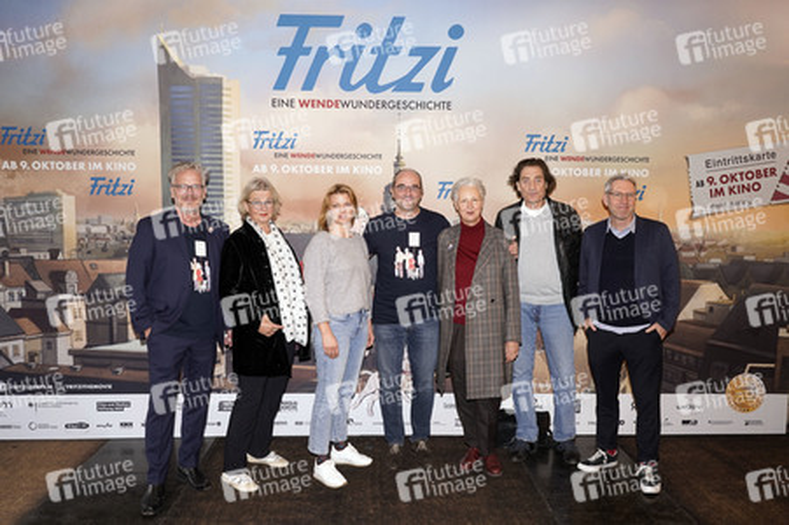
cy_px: 262
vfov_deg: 43.5
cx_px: 394
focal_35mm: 30
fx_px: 657
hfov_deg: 62.0
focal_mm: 30
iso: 640
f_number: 5.6
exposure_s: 1/60
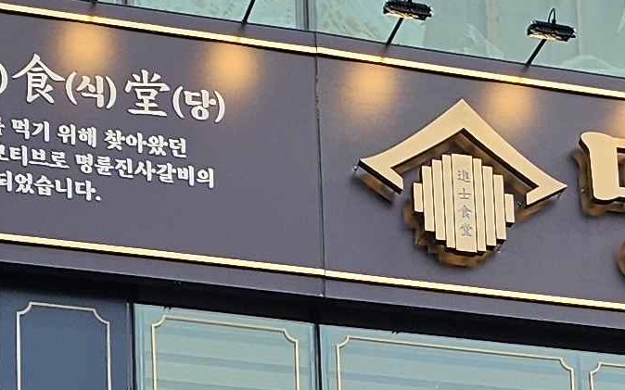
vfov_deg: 7.9
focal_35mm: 151
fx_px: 2572
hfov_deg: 13.6
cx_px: 642
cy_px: 998
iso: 50
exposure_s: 1/1899
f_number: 1.8
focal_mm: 5
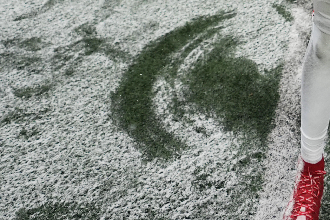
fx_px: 550
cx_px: 400
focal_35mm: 60
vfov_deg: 19.0
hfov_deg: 28.8
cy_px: -139
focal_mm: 16
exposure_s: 1/2000
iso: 500
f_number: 2.8
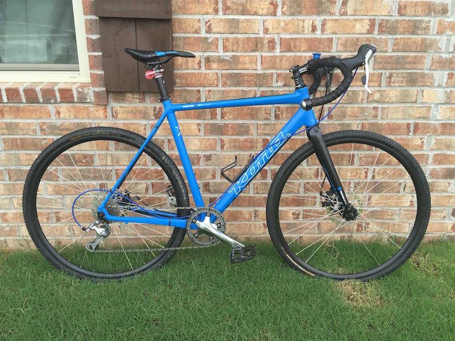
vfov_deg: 48.2
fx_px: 381
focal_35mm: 29
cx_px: 228
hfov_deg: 61.7
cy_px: 170
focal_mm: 4.15
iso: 32
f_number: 2.2
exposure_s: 1/213
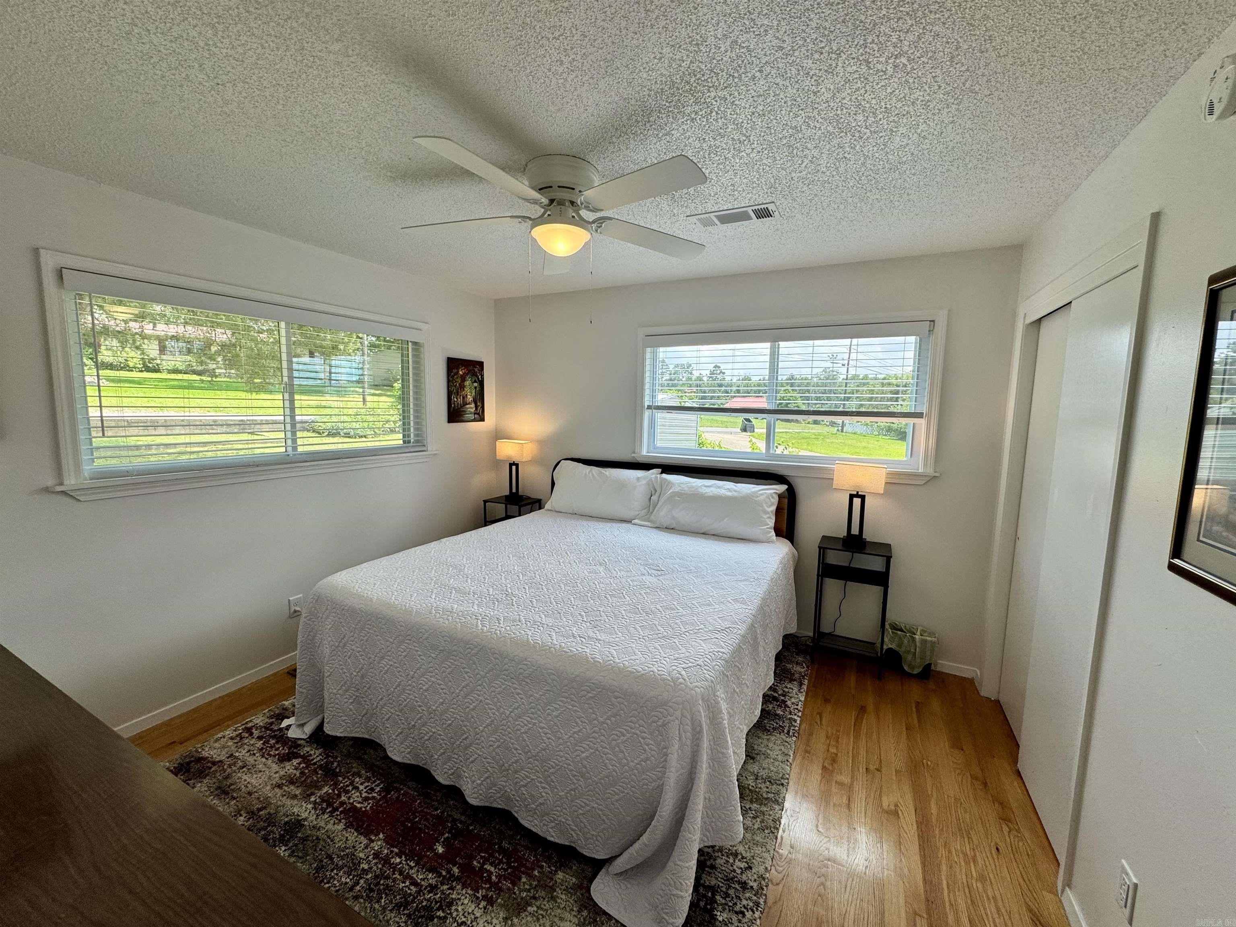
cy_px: 464
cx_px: 618
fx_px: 500
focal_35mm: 14
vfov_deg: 85.7
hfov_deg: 102.1
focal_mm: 2.22
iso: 40
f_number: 2.2
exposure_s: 1/192
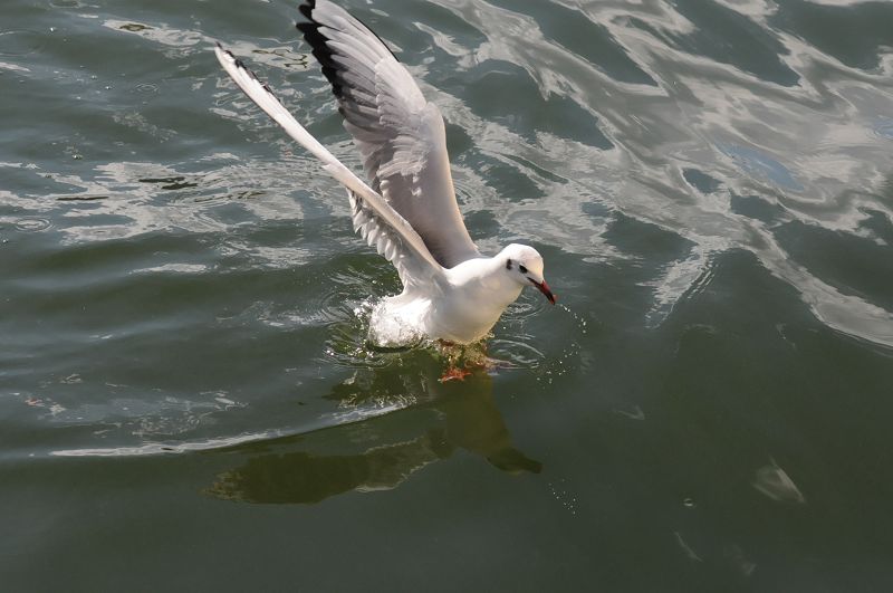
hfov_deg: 13.1
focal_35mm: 158
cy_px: 296
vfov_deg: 8.7
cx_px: 446
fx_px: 3901
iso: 800
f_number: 8
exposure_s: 1/1600
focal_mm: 105
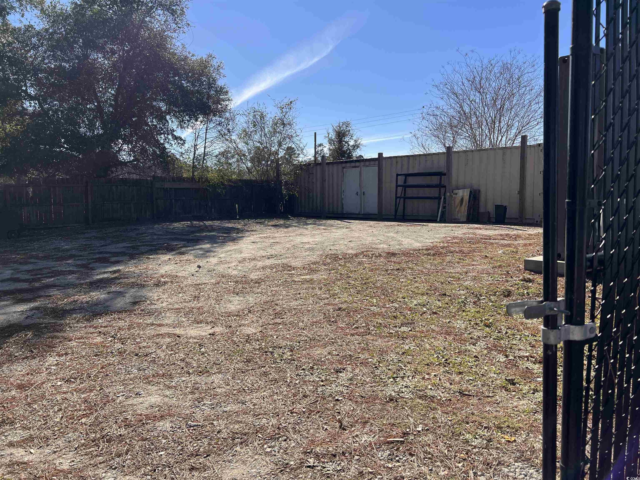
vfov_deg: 53.1
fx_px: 481
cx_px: 320
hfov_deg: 67.3
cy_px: 240
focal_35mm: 26
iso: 50
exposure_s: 1/4630
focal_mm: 5.7
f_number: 1.5
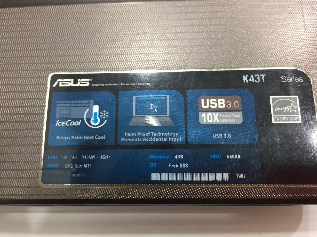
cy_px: 118
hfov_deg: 61.7
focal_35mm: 29
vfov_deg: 48.2
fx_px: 266
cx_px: 158
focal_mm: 4.15
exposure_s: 1/33
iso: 160
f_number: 2.2
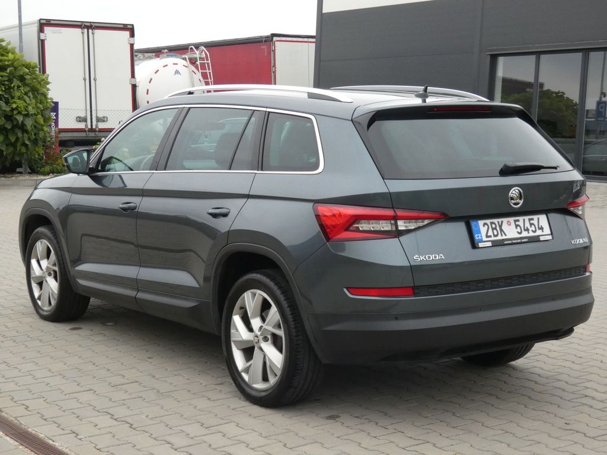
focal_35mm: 61
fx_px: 1070
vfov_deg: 24.0
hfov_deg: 31.7
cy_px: 228
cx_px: 304
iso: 320
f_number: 5.6
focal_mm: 10.8
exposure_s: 1/80
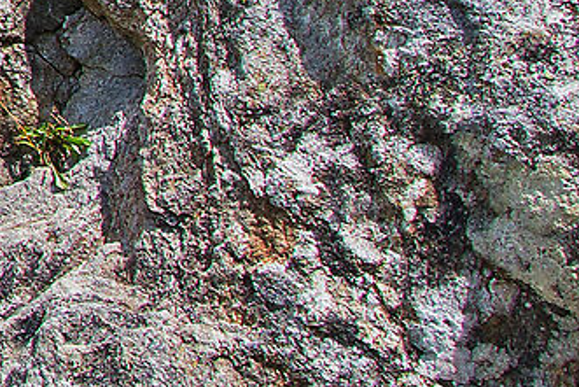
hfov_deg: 10.6
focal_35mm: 116
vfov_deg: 10.6
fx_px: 1866
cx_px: -1259
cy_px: -459
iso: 320
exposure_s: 1/500
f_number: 10
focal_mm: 16
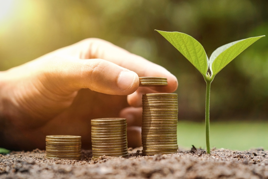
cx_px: 134
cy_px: 90
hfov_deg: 27.0
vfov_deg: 18.2
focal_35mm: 75
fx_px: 558
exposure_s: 1/1000
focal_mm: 50
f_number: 2.8
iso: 400
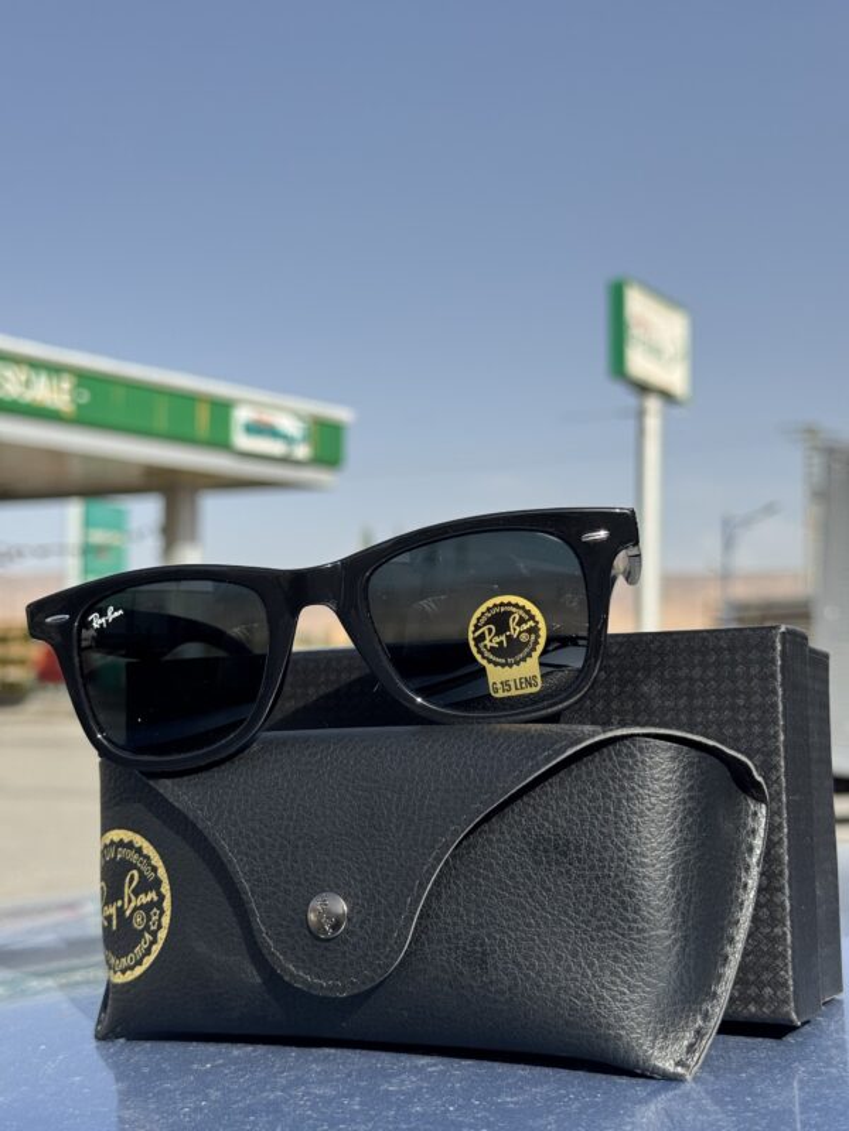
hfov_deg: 30.3
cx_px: 424
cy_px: 566
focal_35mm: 48
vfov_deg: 39.7
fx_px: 1570
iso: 64
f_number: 1.78
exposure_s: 1/5848
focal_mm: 6.76
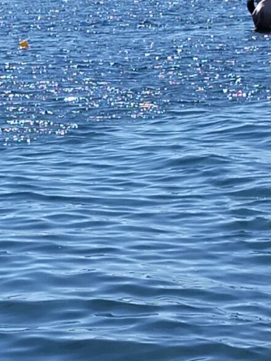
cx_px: 25
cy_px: 344
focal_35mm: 209
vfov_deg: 9.4
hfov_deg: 7.1
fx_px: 2182
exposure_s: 1/912
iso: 100
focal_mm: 5.25
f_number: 1.75
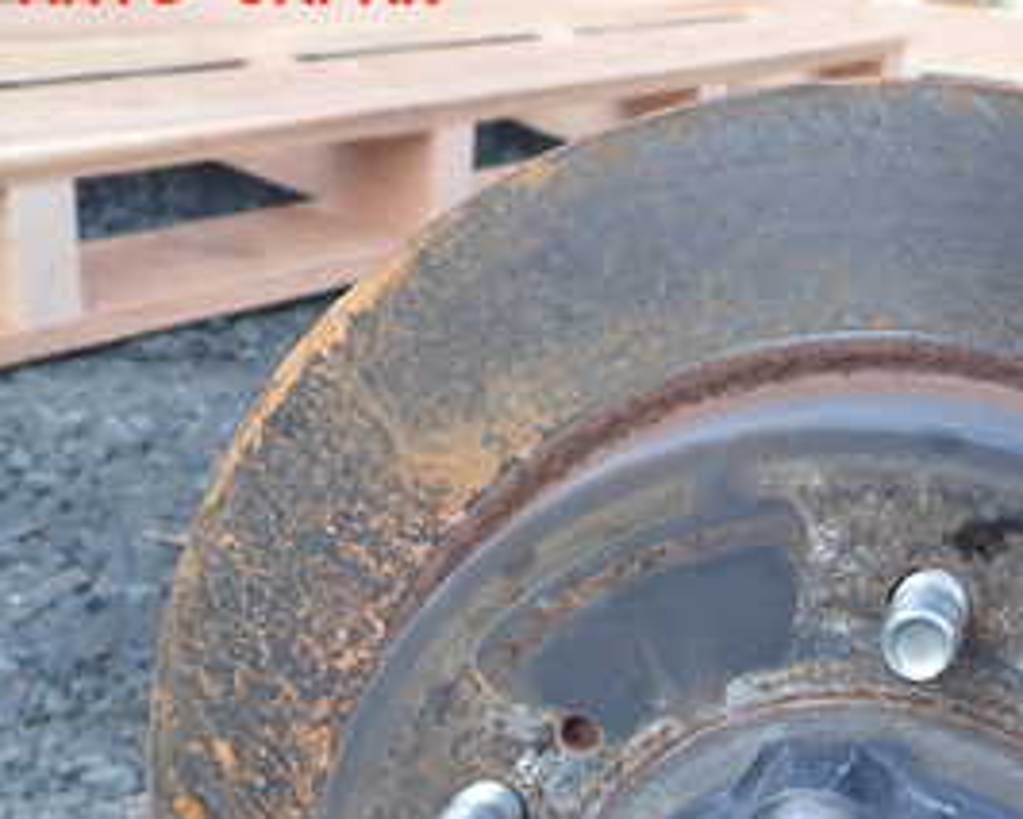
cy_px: 796
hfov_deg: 32.6
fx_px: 1666
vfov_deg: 26.3
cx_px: 896
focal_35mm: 55
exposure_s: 1/80
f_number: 2.8
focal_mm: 4.5
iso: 100
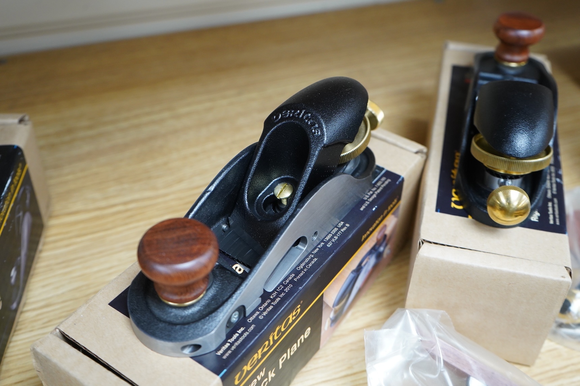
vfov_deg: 35.9
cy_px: 193
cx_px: 290
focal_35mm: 37
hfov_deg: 51.9
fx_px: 596
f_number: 5.6
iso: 2500
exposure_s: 1/80
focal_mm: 37
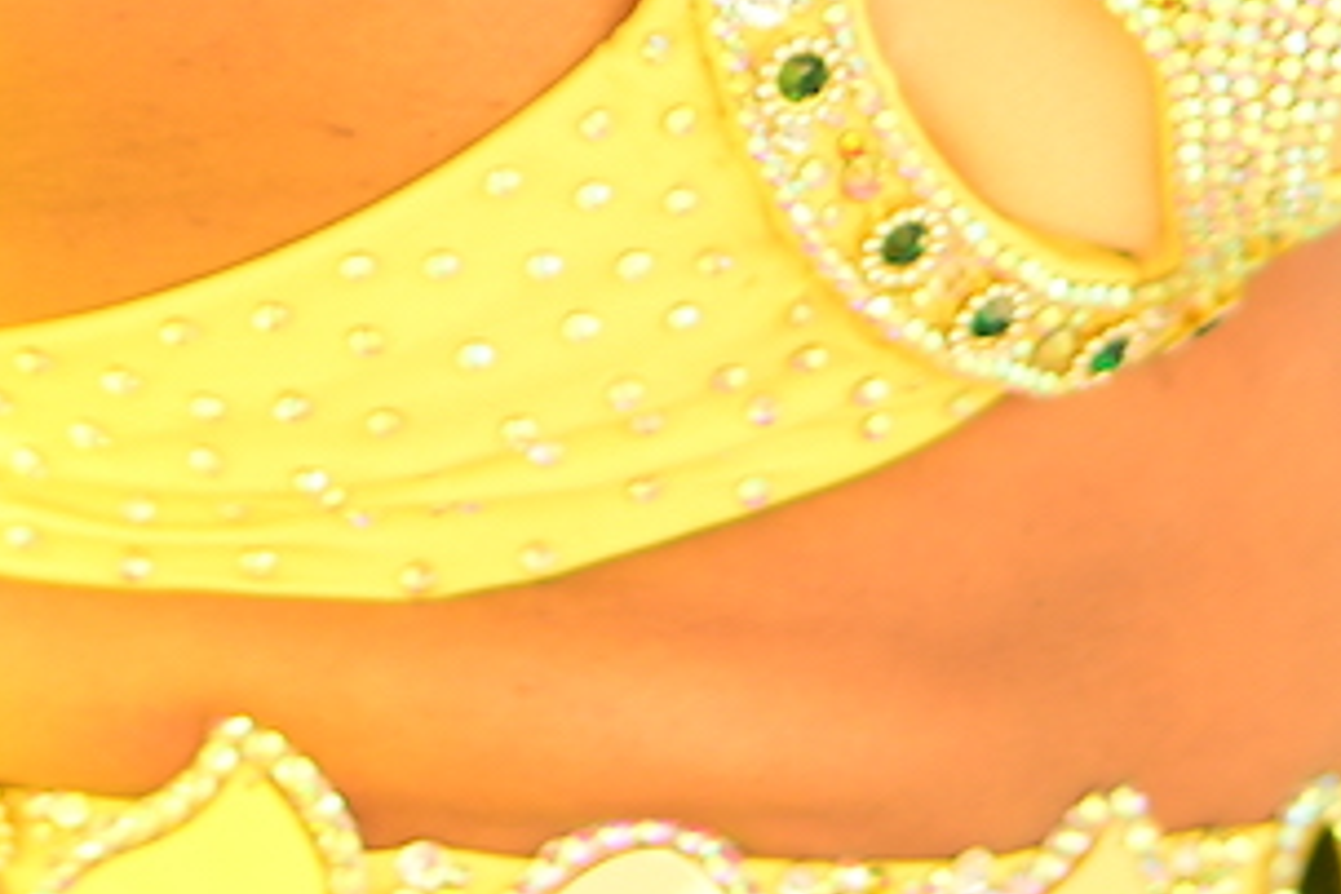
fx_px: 11807
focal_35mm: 317
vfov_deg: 4.2
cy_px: -1691
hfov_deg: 6.5
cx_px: -270
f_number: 2.5
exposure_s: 1/200
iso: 100
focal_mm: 50
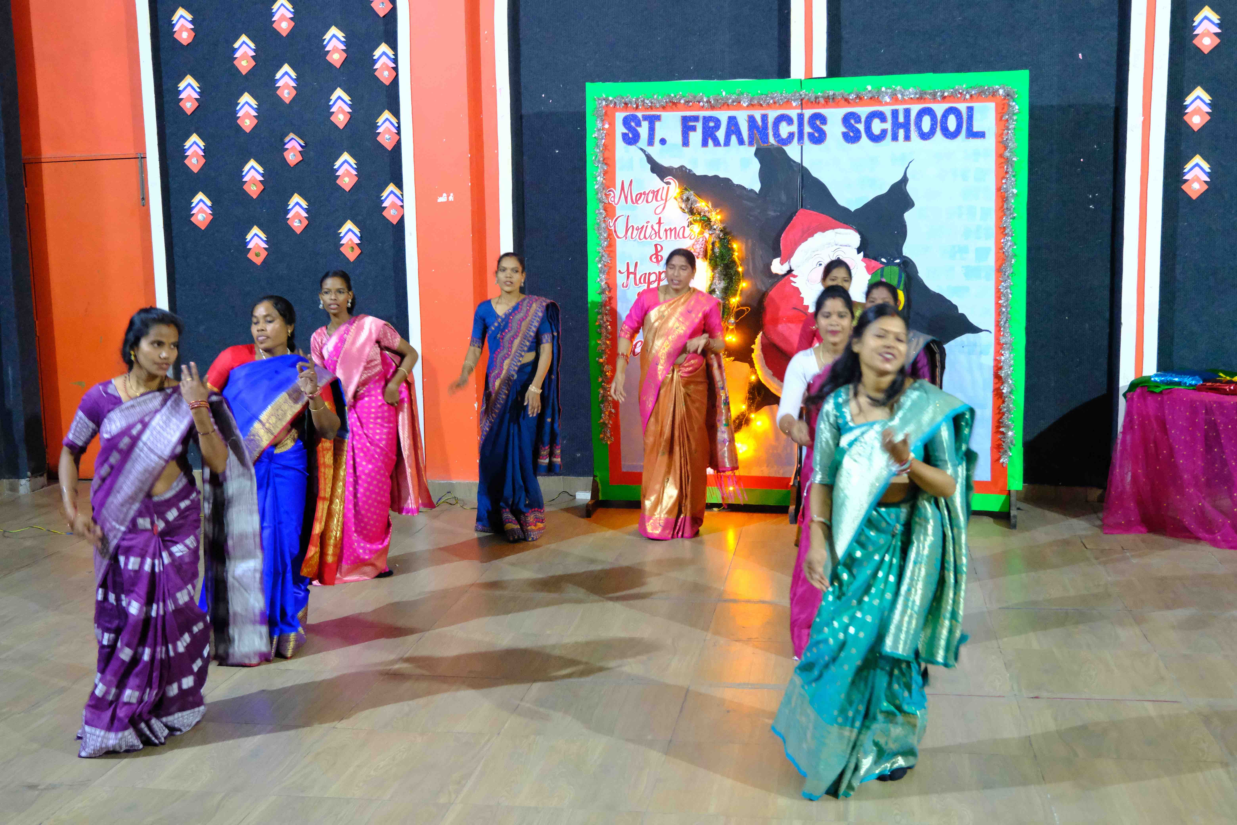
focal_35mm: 39
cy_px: 412
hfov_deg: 49.6
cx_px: 618
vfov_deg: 34.2
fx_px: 1340
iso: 8000
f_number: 4
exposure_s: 1/60
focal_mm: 26
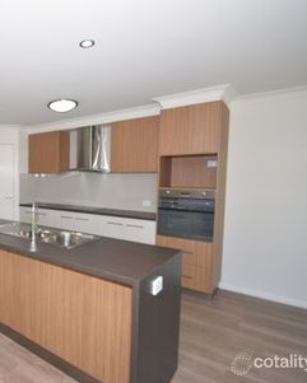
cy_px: 189
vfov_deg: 75.0
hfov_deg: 55.3
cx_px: 34
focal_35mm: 22
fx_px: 250
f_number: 4.5
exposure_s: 1/60
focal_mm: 10
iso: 160
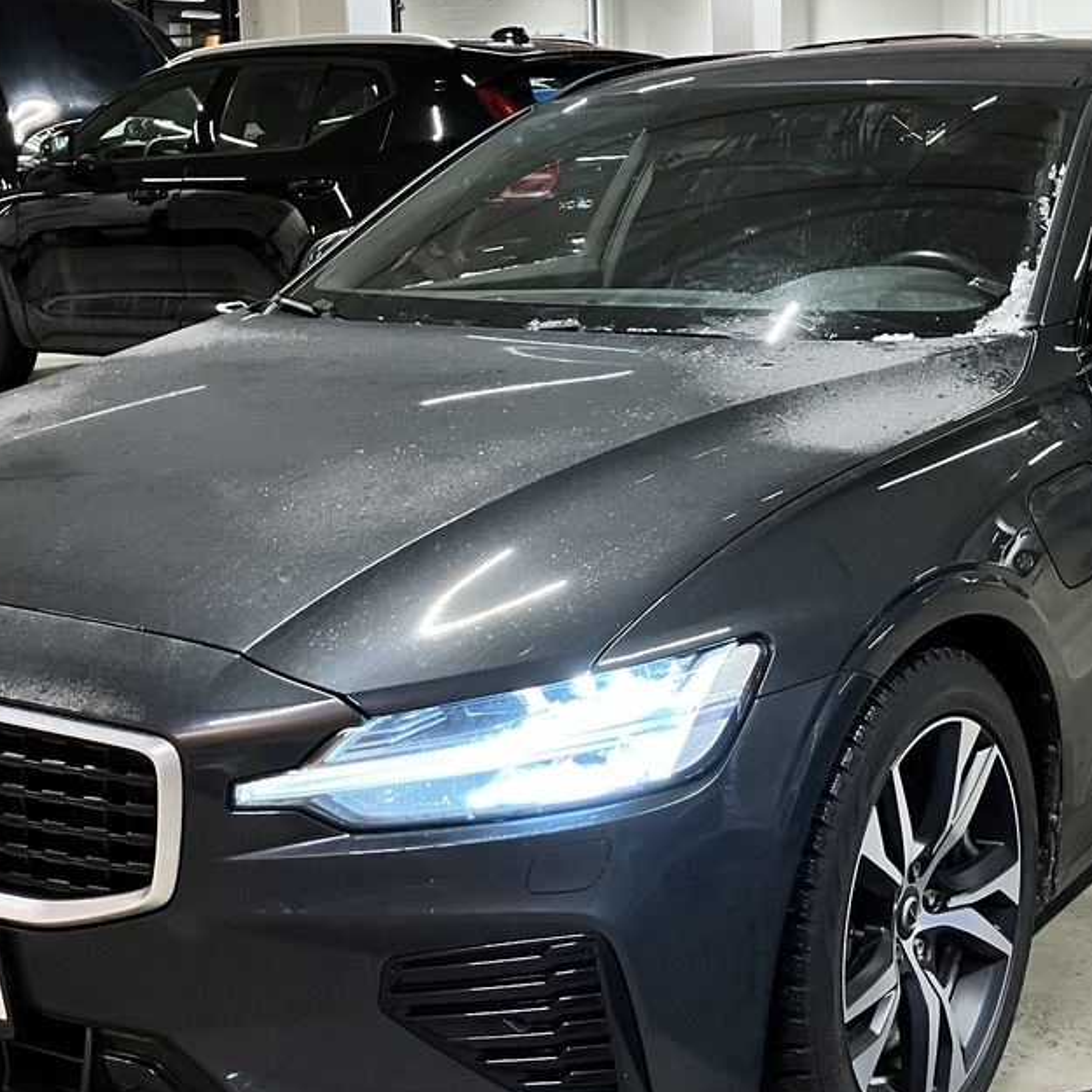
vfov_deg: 30.0
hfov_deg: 30.0
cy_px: 461
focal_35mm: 57
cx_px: 615
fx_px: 2034
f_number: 1.8
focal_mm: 3.99
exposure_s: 1/41
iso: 64
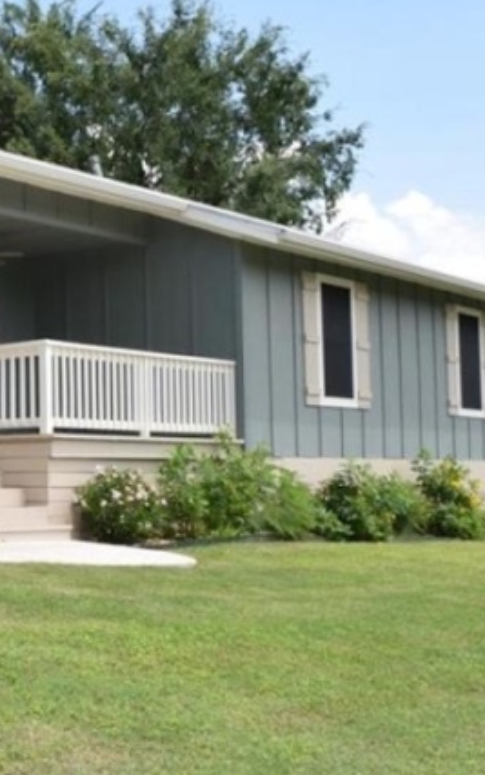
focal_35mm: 58
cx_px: -198
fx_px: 1226
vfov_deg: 35.1
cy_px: 397
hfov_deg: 19.9
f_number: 22
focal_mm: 18
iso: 800
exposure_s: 1/200
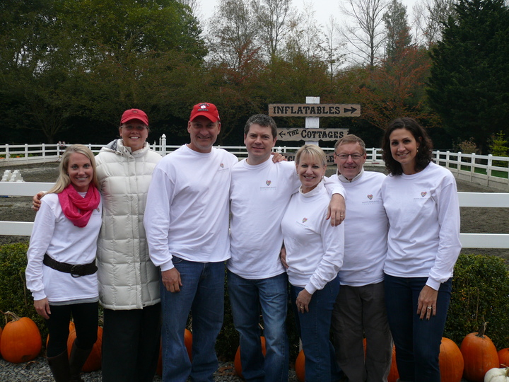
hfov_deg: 50.1
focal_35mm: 37
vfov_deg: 38.7
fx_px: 544
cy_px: 191
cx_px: 254
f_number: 2.8
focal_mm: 7.7
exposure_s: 1/50
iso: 100
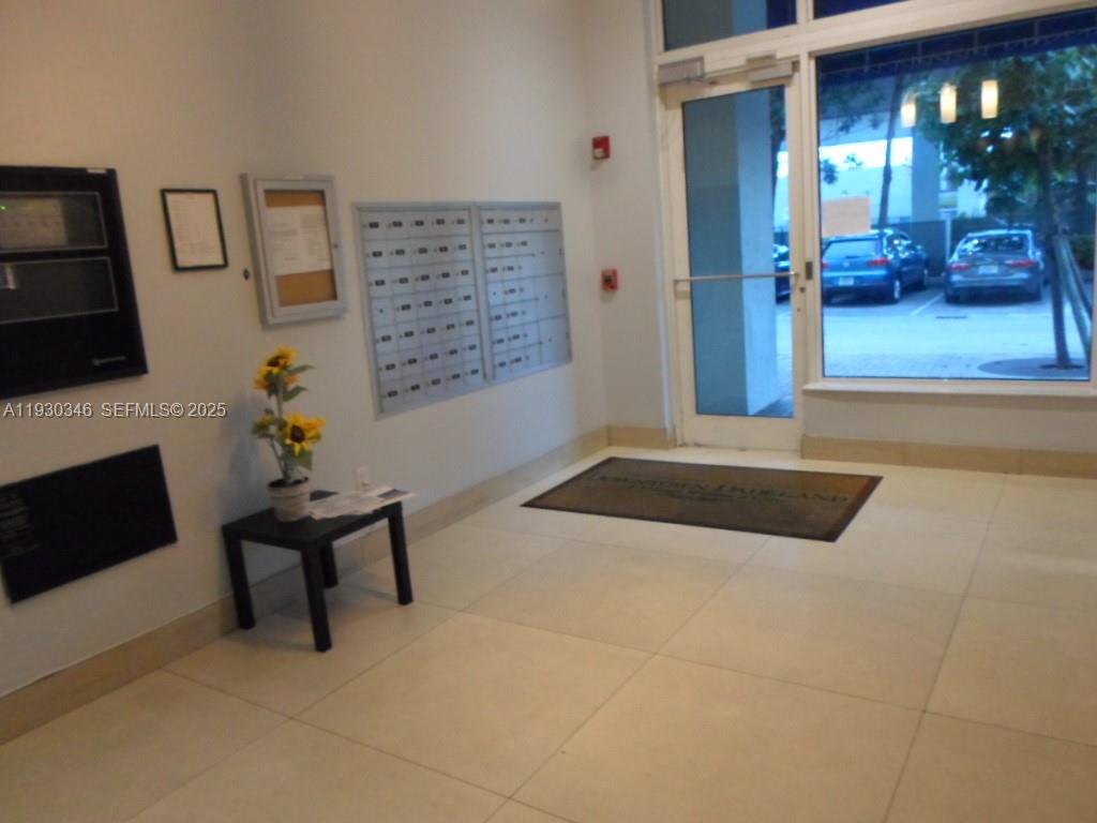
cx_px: 548
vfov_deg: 54.9
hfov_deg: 69.4
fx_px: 792
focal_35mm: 25
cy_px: 412
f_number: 2.5
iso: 320
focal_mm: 4.5
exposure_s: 1/30
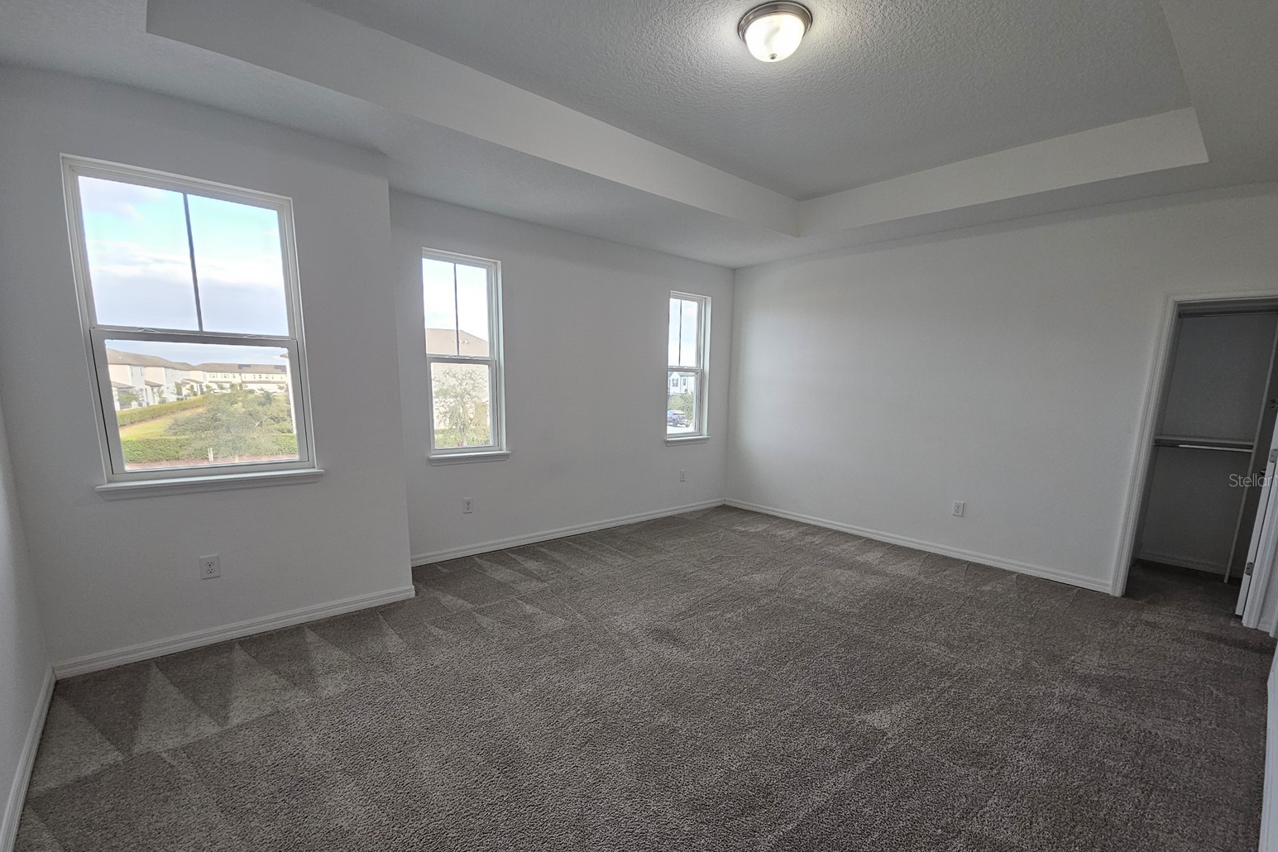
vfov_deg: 80.8
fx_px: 497
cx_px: 645
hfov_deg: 104.3
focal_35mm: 14
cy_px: 480
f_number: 2.2
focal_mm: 2.2
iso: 125
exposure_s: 1/60
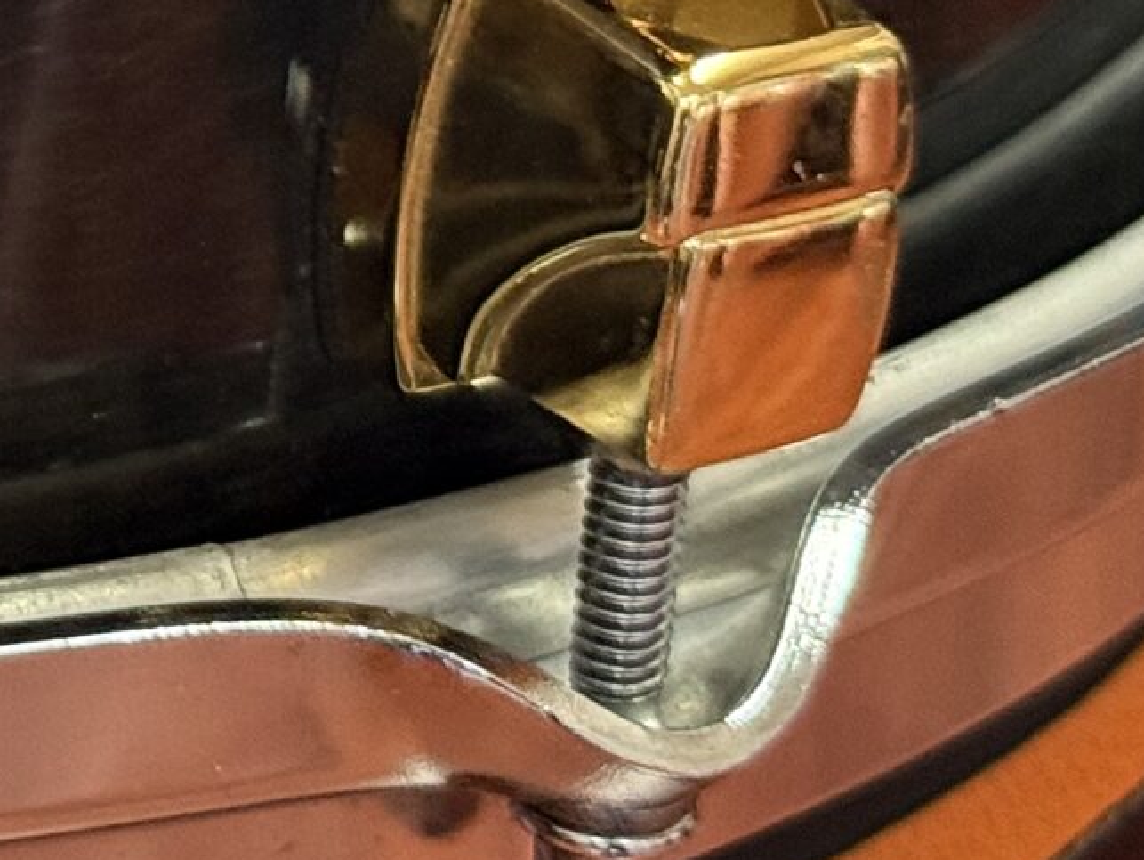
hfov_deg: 9.8
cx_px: -868
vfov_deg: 7.6
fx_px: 6316
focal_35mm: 191
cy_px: -427
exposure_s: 1/40
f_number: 1.78
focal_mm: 6.76
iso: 400
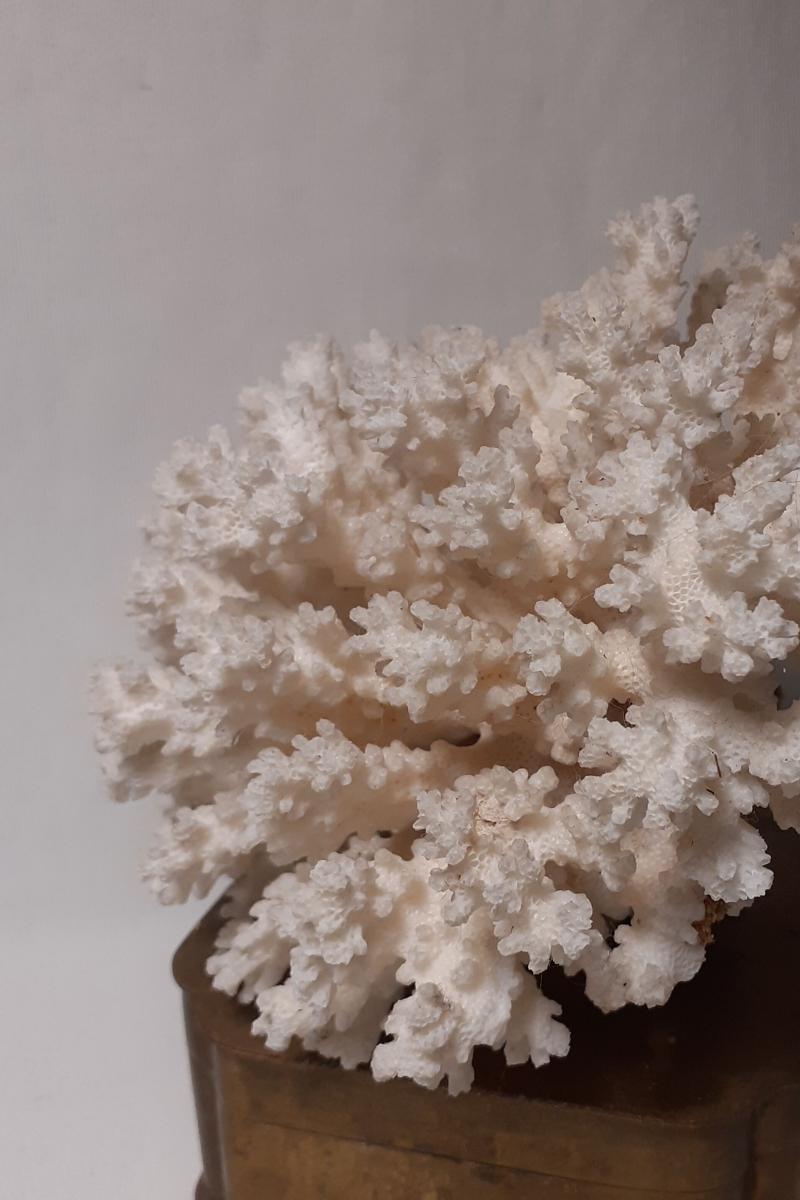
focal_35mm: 37
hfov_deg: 35.5
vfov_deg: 51.9
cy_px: 622
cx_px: 553
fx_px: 1233
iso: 80
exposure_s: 1/100
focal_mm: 3.6
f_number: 1.9
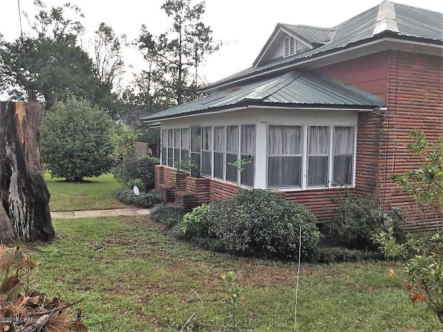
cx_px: 222
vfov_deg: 45.4
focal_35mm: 31
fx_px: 397
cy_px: 166
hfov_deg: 58.4
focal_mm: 3.3
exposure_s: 1/390
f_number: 2.4
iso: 25
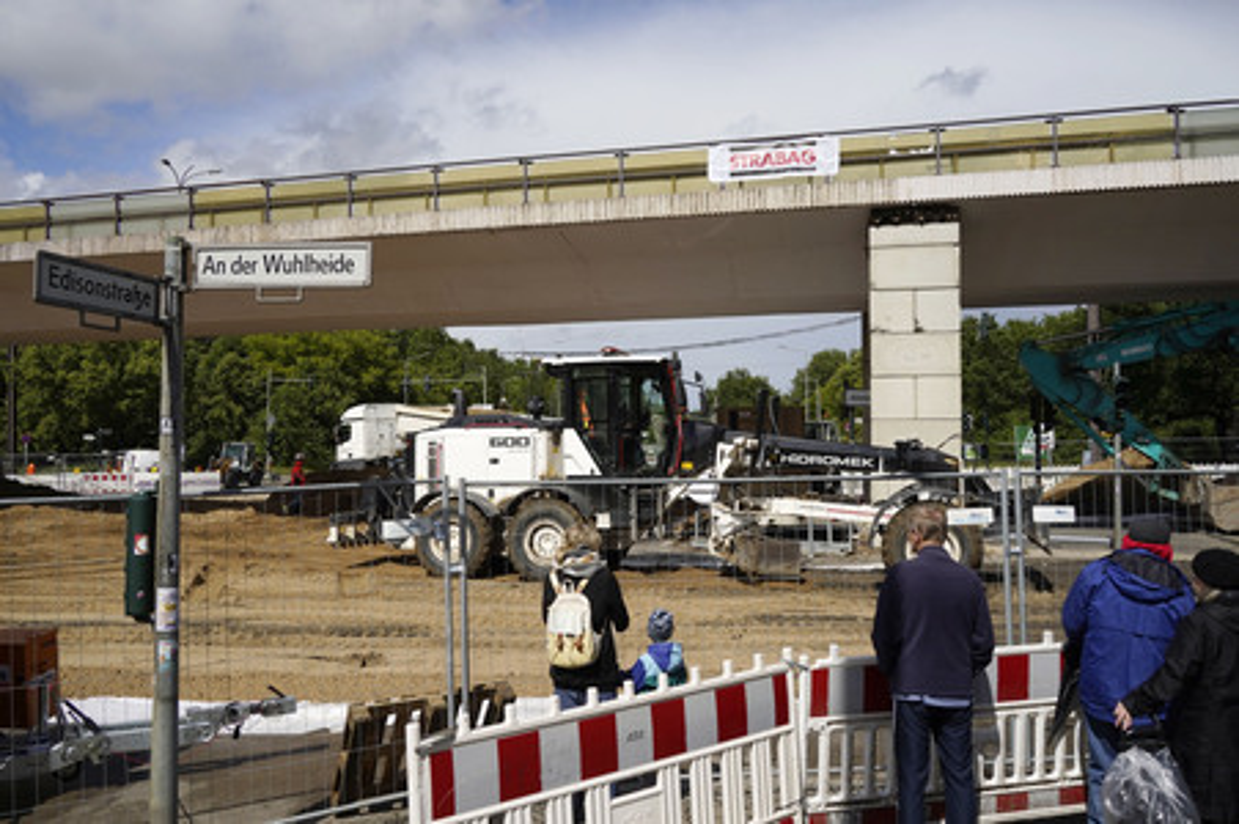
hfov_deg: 62.0
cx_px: 620
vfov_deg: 43.5
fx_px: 1032
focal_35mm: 30
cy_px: 412
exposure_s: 1/1600
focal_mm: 30
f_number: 9
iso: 320
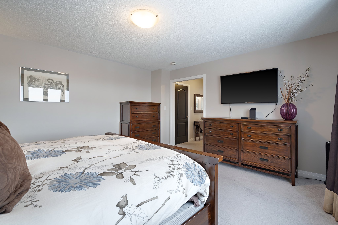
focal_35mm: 16
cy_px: 112
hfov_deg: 96.7
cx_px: 169
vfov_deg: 73.7
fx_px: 150
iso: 640
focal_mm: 16
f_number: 8
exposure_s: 1/2.5
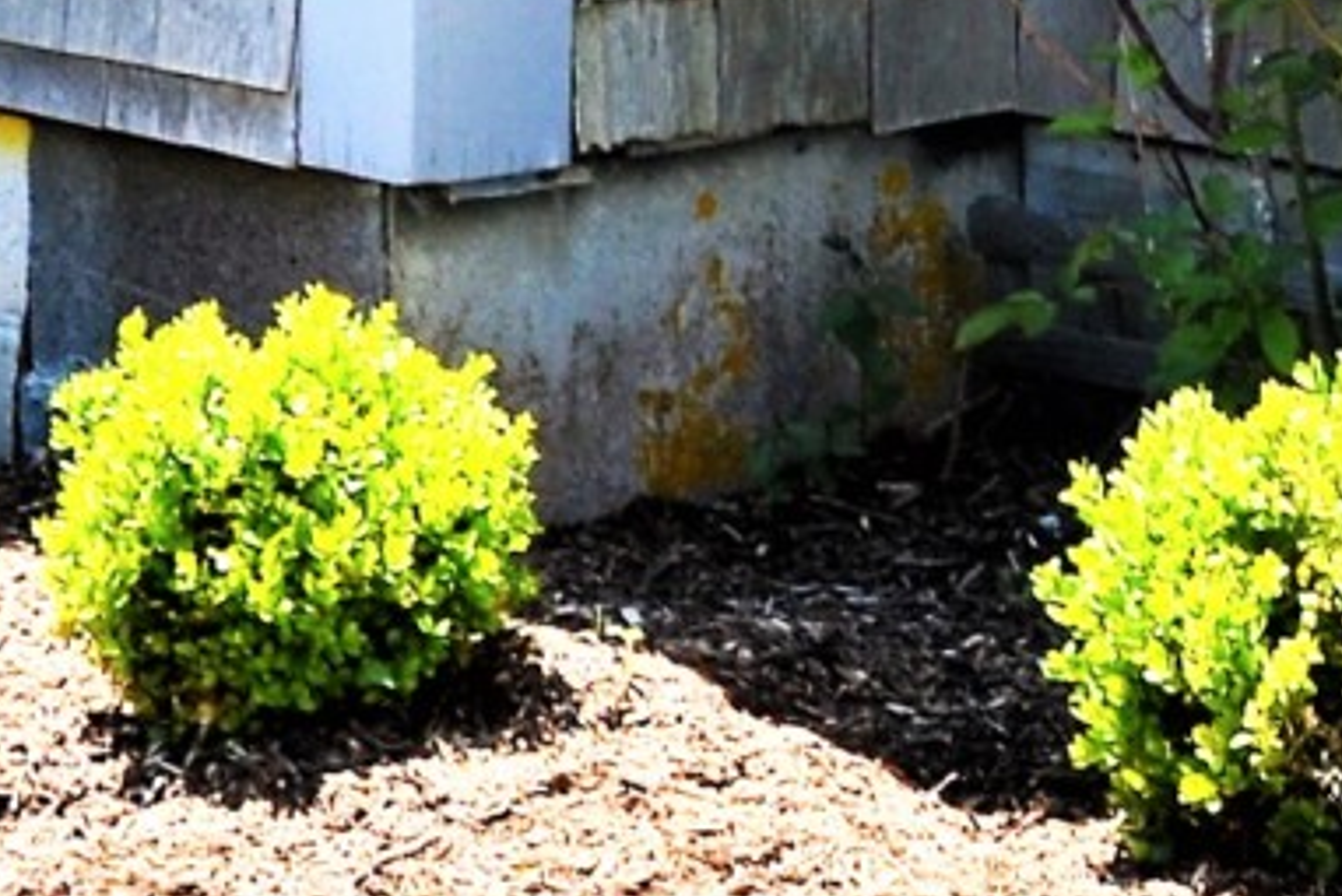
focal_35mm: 201
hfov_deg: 10.1
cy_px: -1267
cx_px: 1641
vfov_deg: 6.5
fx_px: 7495
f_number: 6.3
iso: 100
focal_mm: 20
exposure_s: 1/160
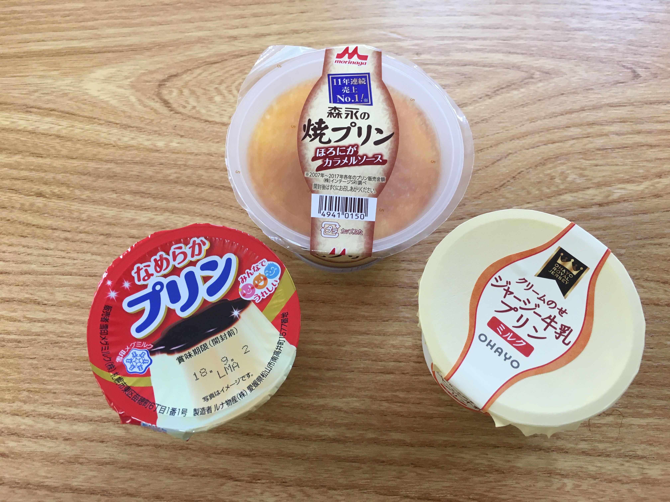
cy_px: 251
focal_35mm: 29
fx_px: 561
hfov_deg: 61.7
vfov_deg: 48.2
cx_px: 335
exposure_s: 1/30
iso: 64
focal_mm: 4.15
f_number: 2.2
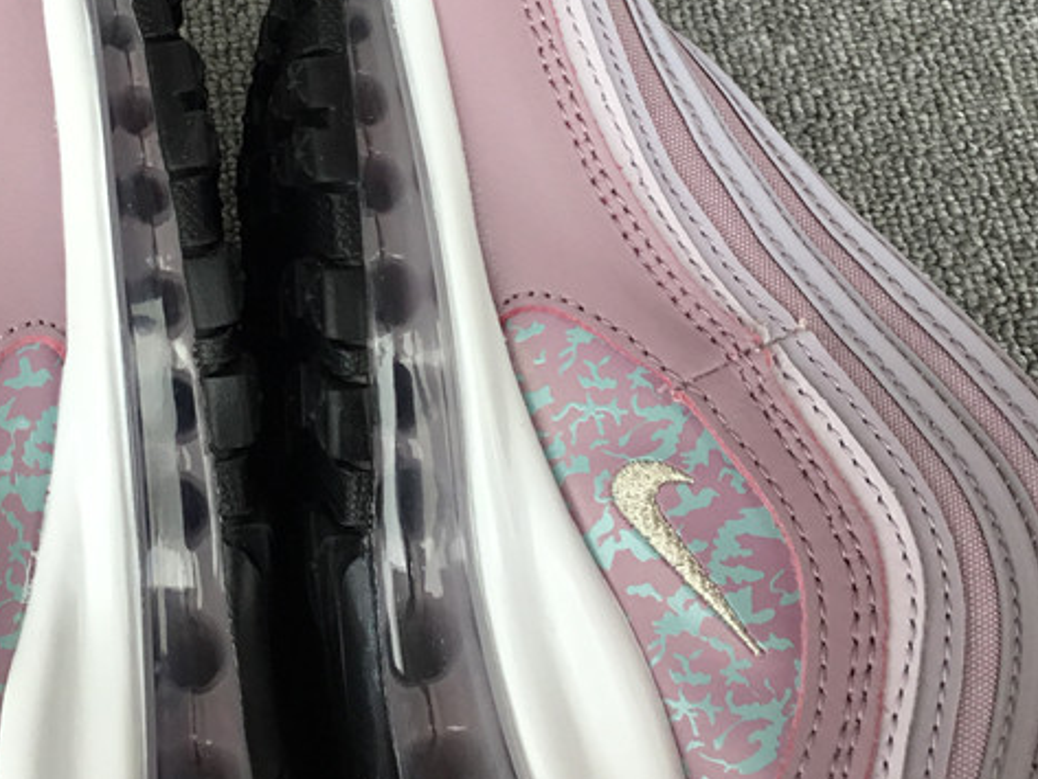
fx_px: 1770
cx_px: 307
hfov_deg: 32.3
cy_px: 234
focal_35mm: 59
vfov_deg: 24.7
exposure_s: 1/100
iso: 40
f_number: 2.4
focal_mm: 3.3
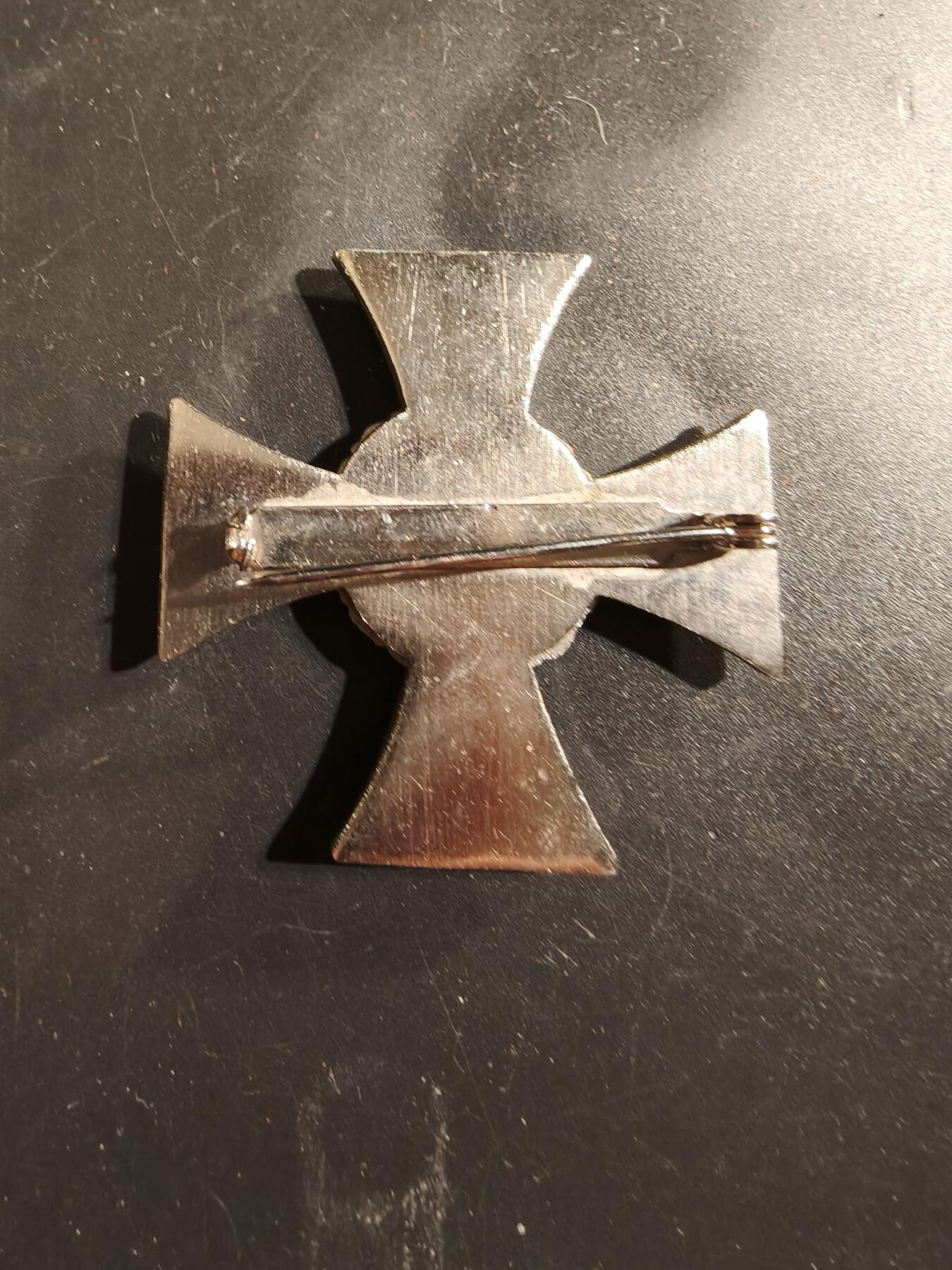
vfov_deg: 73.9
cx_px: 476
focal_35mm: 23
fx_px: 843
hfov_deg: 58.9
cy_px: 635
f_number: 2
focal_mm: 2.32
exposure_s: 1/50
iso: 320
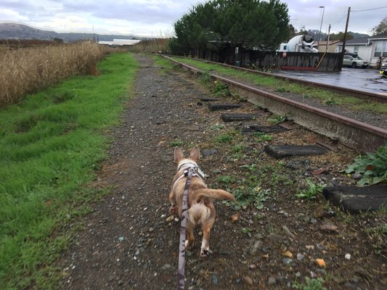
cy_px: 145
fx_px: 324
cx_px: 194
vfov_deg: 48.2
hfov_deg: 61.6
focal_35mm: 29
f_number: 2.2
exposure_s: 1/245
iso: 25
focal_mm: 4.15
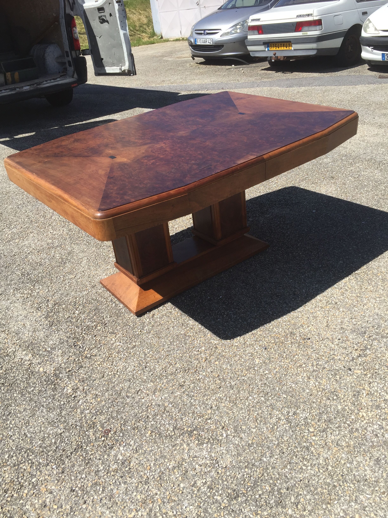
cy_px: 259
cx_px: 194
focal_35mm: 29
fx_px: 433
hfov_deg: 48.2
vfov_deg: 61.7
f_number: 2.2
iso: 32
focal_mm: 4.15
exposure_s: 1/1464
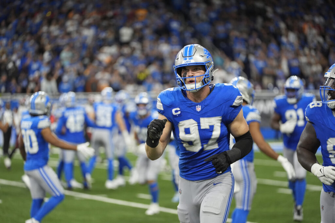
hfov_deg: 12.7
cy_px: 112
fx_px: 1508
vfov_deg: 8.5
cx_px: 168
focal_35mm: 162
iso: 3200
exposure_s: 1/2500
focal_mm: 162
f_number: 2.8
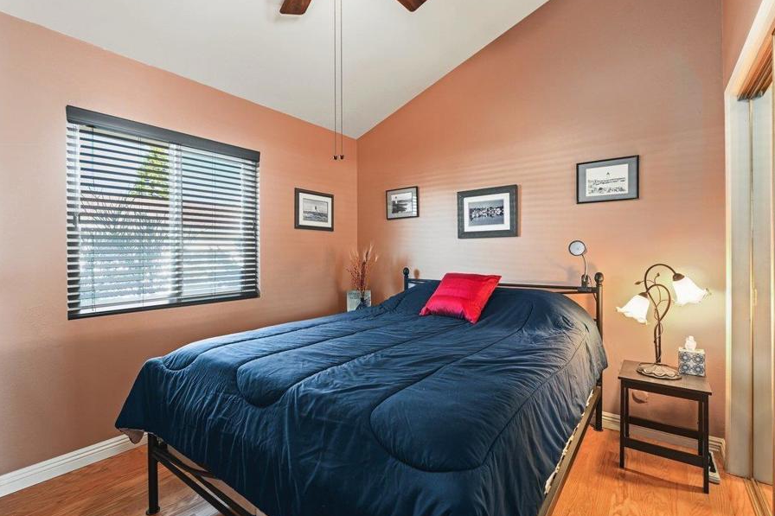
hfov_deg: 96.7
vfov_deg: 73.6
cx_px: 384
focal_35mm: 16
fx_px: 344
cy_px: 242
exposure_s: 1/3
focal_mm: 14
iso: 640
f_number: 6.3
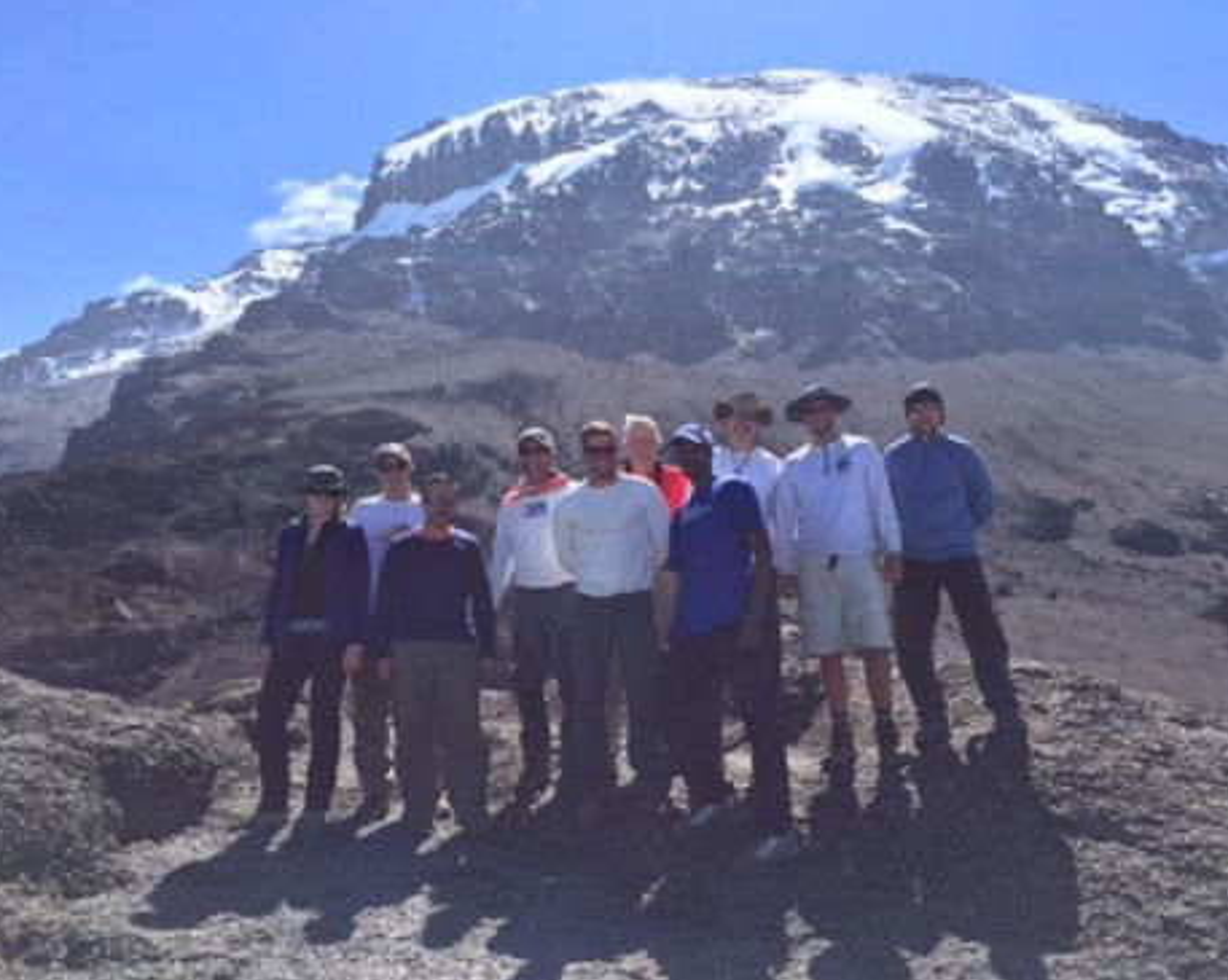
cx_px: 653
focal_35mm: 31
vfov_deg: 47.1
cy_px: 495
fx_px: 1126
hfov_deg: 57.2
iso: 32
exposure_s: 1/1799
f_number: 2.2
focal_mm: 4.15
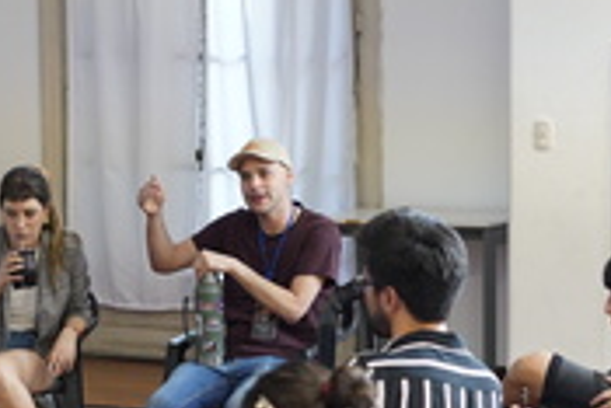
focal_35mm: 134
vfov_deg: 10.2
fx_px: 2276
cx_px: 157
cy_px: 357
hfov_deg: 15.2
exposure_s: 1/160
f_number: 2.5
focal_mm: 50
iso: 2000
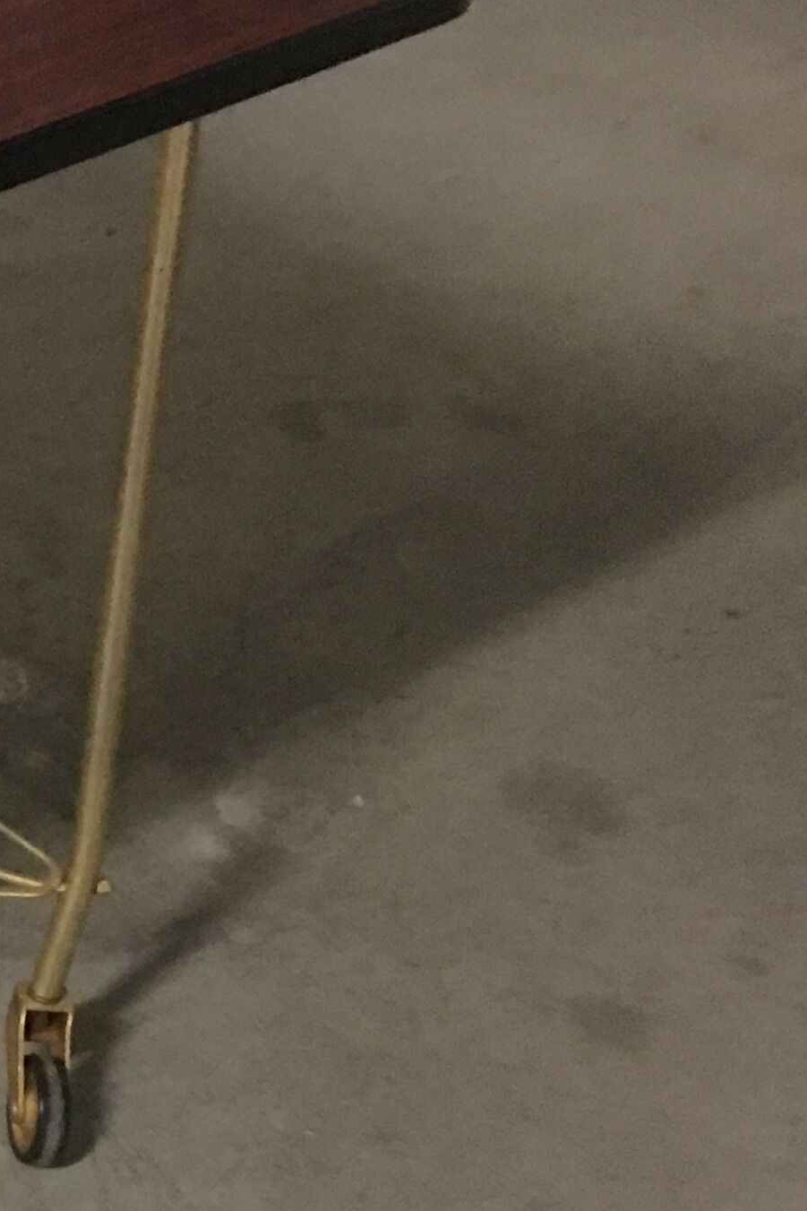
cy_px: 669
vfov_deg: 22.6
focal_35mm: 90
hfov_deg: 13.5
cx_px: -694
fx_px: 3025
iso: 125
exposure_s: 1/4
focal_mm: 4.15
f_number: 2.2
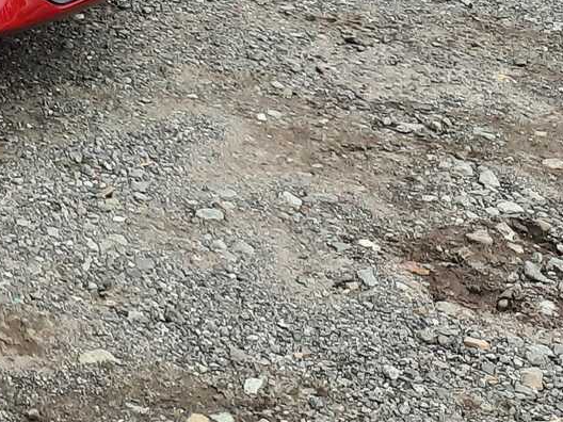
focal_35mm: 97
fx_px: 1578
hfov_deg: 17.5
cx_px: -355
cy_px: -345
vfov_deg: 13.6
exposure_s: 1/231
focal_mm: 4.6
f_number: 2
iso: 32
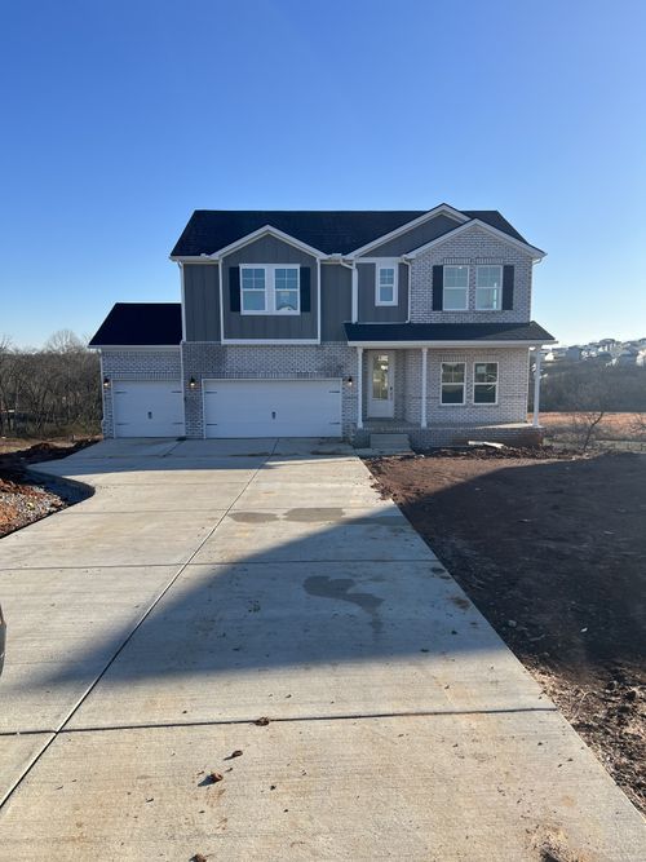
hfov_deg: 53.0
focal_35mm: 26
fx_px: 647
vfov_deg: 67.3
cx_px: 323
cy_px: 431
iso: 50
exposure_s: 1/2915
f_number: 1.5
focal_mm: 5.7
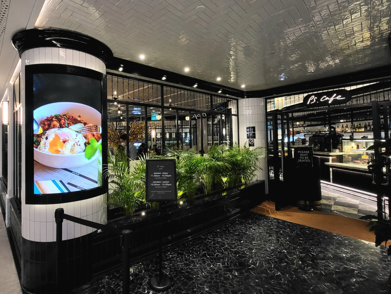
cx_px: 187
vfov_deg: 85.7
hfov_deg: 102.0
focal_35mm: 14
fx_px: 158
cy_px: 145
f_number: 2.2
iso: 160
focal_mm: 1.74
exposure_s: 1/50
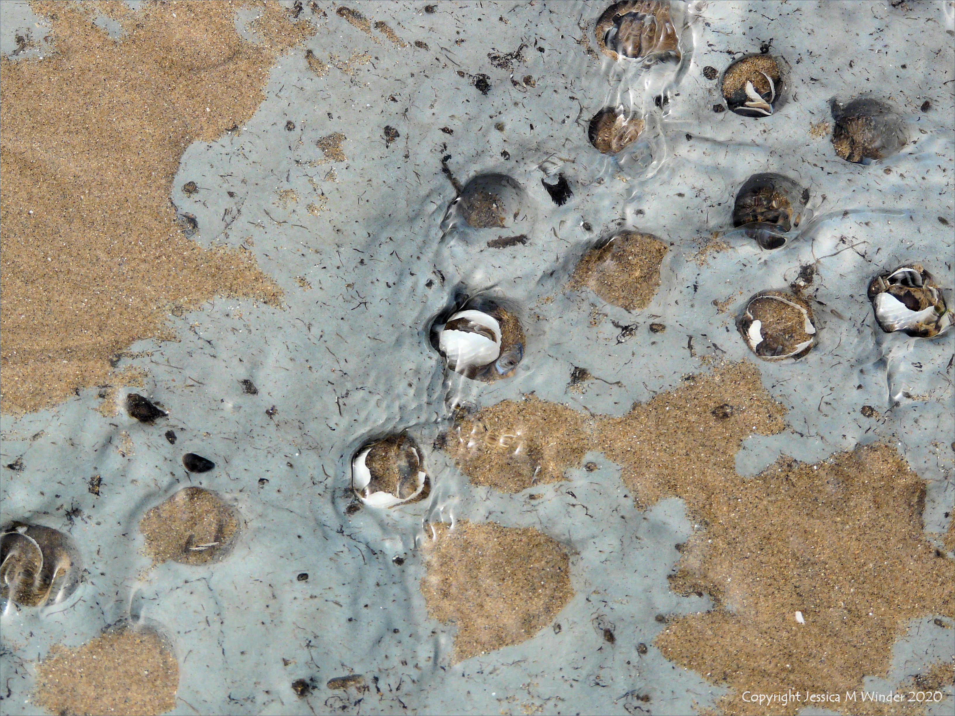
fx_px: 2925
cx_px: 478
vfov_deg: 14.0
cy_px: 358
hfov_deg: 18.5
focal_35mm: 106
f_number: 4
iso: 100
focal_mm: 17.5
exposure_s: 1/200
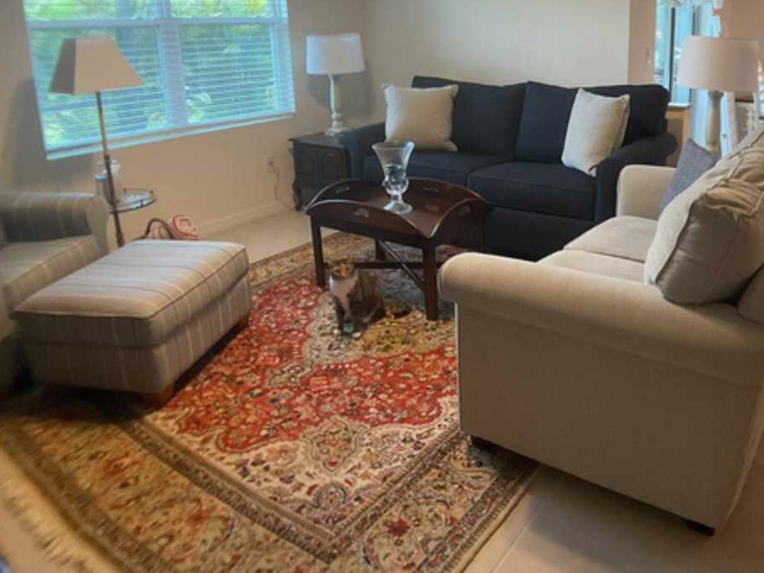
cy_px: 171
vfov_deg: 34.7
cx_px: 531
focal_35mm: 41
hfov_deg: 44.8
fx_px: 905
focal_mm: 3
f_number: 1.8
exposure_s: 1/60
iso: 160
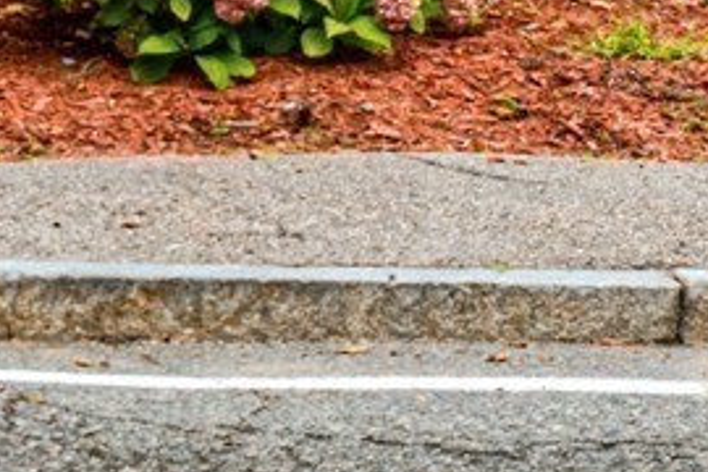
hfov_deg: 7.0
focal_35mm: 288
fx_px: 5664
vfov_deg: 4.5
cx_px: -422
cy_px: -1103
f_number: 6.3
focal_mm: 38
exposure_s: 1/160
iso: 100
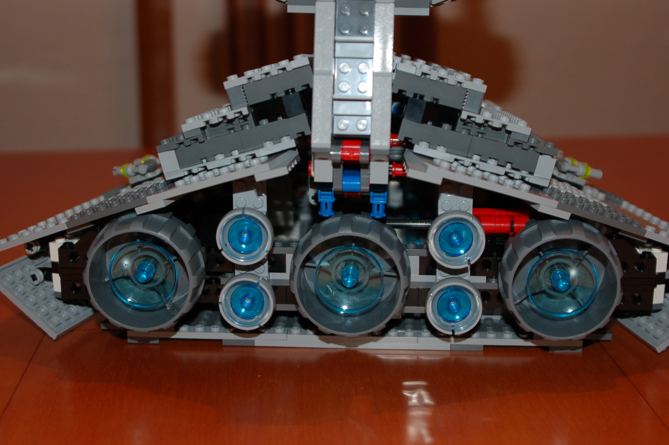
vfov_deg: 23.7
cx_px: 334
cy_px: 222
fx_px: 1058
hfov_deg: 35.1
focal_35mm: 57
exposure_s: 1/60
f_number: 4
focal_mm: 38
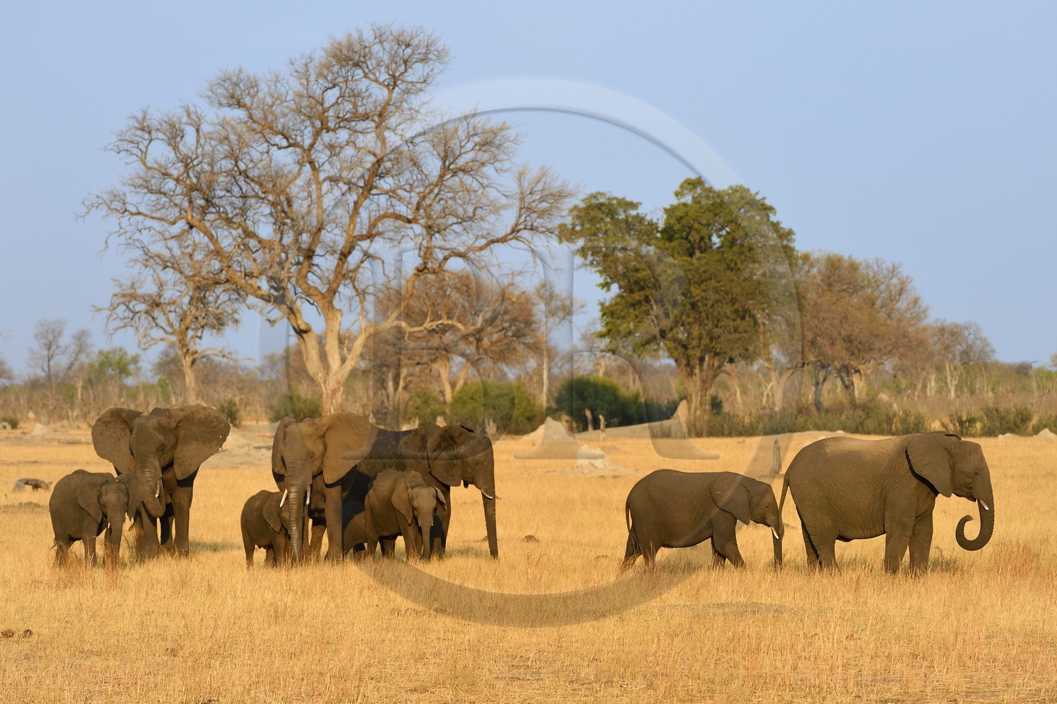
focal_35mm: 270
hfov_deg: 7.6
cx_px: 528
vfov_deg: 5.1
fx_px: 7925
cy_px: 352
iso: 400
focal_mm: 270
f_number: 9
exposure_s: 1/400
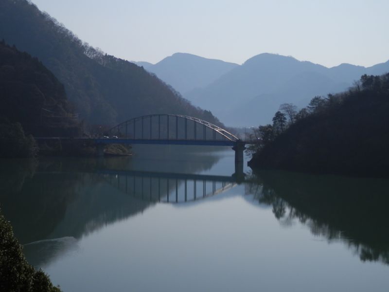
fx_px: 674
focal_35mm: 60
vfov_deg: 24.4
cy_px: 146
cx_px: 194
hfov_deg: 32.2
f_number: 12
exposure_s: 1/250
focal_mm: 10.8
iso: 80
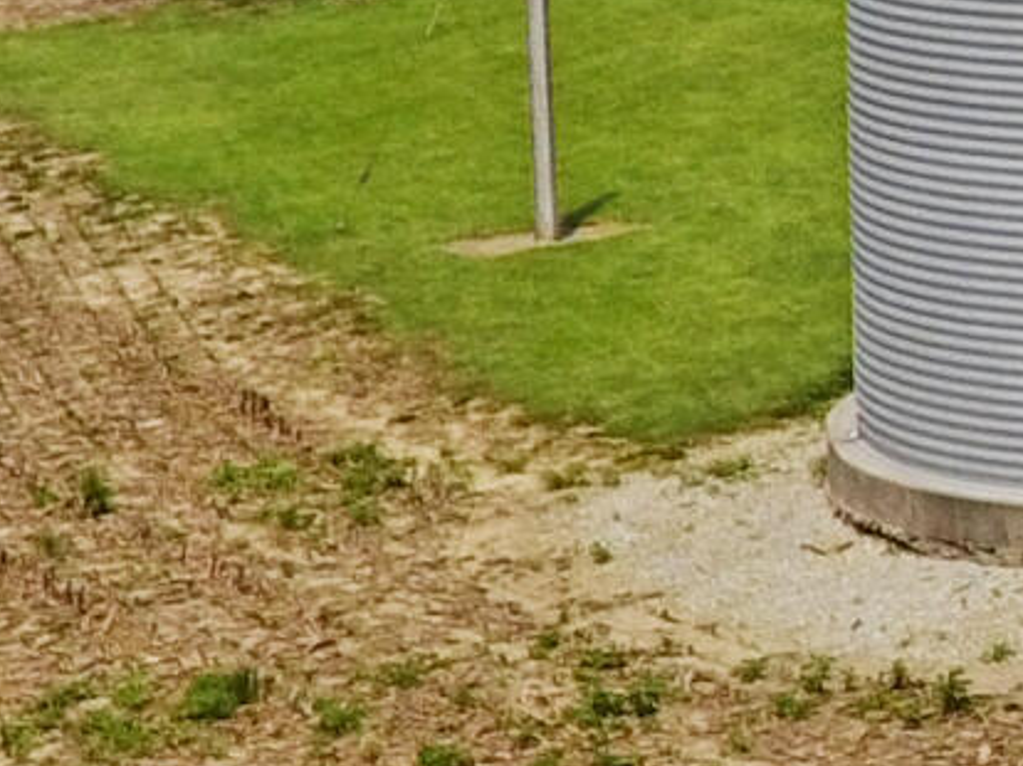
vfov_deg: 9.9
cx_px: 3647
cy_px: -378
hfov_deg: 8.9
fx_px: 4283
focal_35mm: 145
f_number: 2.8
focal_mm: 3.61
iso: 100
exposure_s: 1/1984
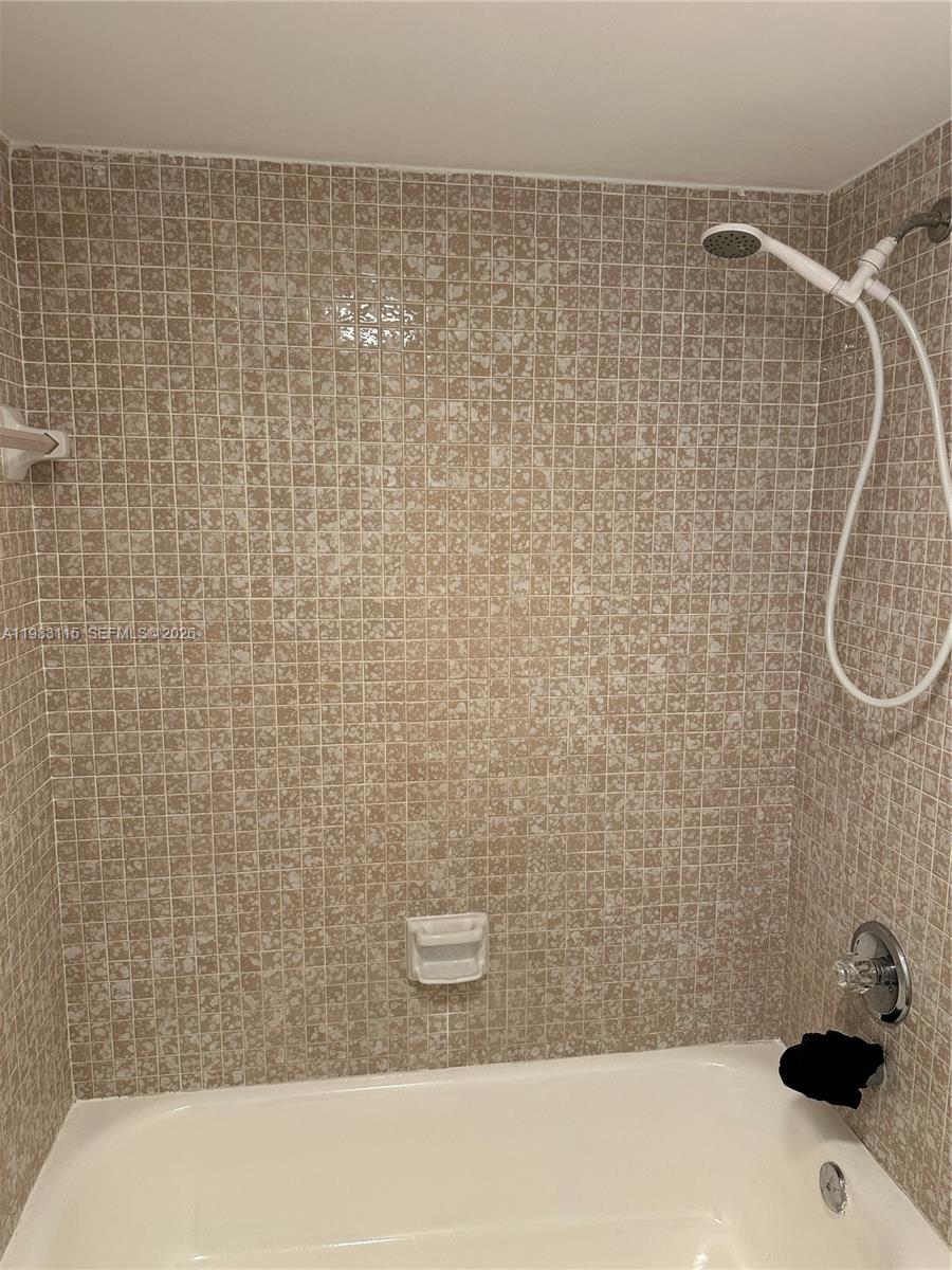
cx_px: 476
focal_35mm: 24
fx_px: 880
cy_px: 635
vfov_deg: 71.6
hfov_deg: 56.8
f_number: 1.78
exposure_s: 1/120
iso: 160
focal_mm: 6.86
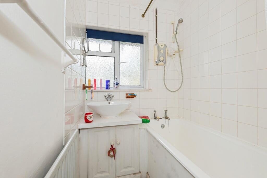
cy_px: 89
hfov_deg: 96.7
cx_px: 134
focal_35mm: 16
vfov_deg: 73.8
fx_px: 119
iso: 200
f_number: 8
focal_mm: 16
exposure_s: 1/20
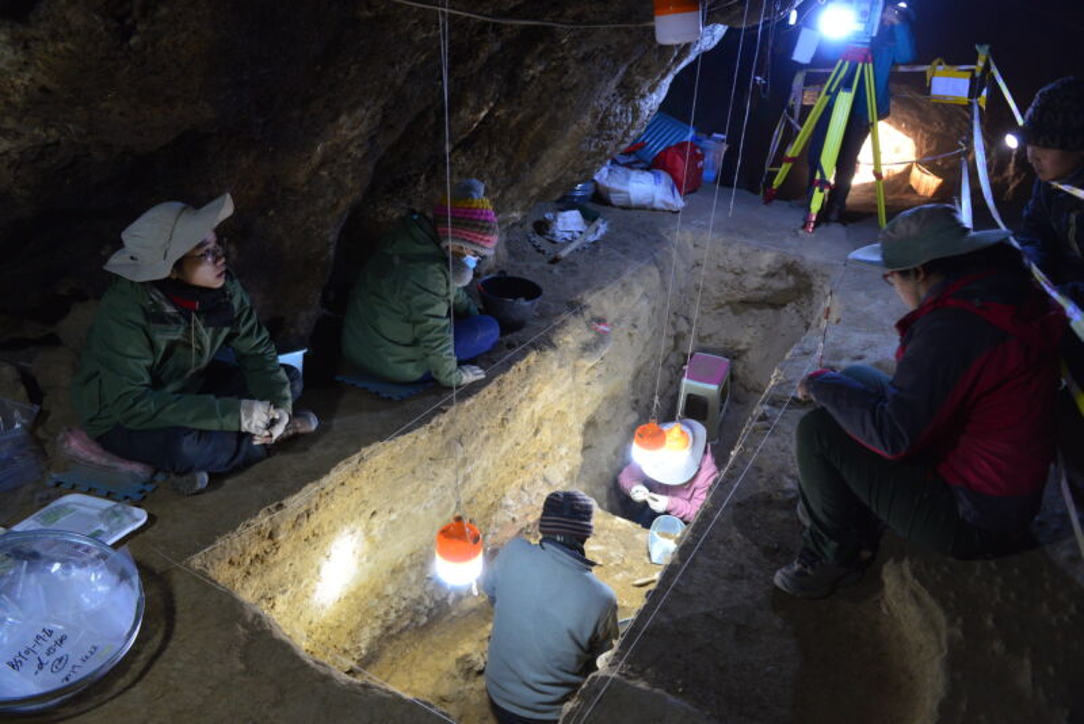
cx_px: 542
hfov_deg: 73.7
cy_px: 362
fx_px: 723
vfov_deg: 53.2
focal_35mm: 24
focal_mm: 24
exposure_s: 1/50
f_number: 5
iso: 1600
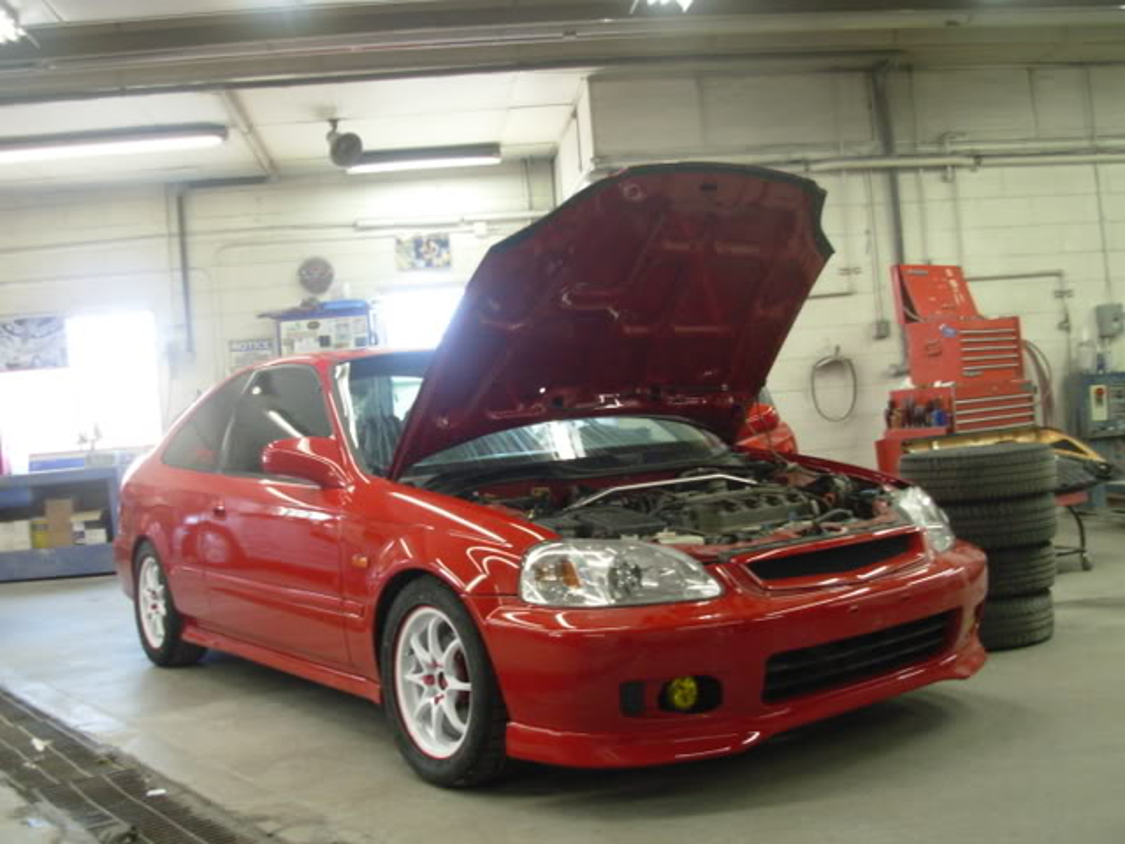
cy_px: 422
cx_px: 562
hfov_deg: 49.0
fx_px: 1235
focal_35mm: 38
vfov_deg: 37.7
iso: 159
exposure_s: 1/32
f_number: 2.9
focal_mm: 6.3
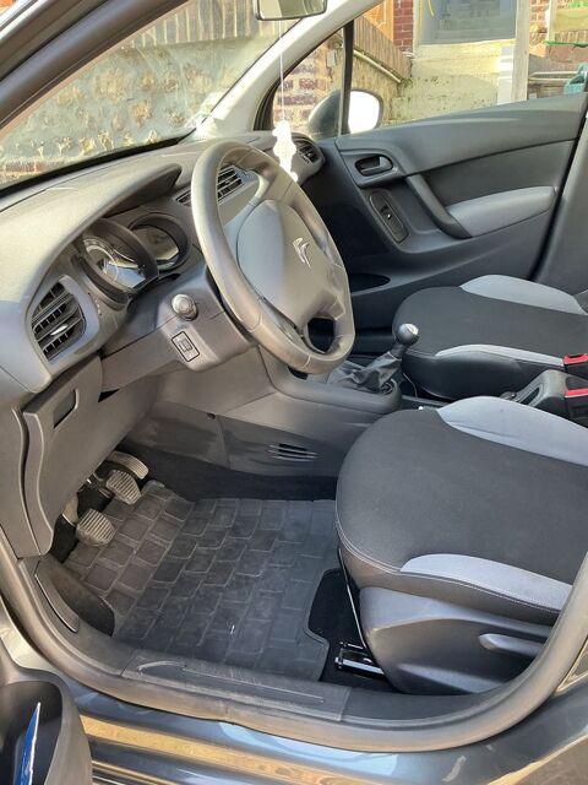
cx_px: 294
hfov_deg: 48.2
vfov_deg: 61.7
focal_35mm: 29
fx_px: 657
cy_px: 392
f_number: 1.8
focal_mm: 3
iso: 64
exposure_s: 1/120
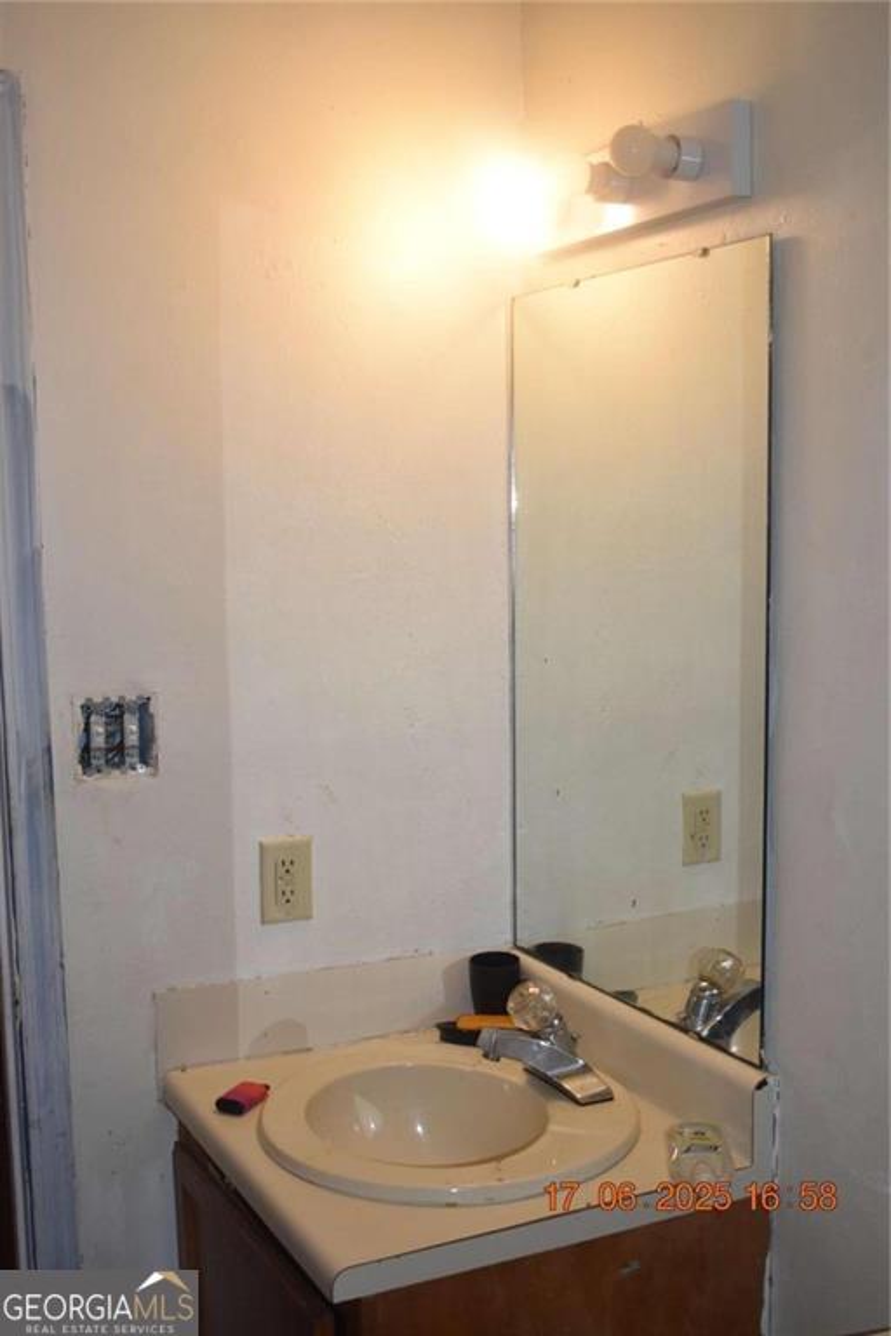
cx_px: 446
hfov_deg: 33.0
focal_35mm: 40
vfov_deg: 47.9
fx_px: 1503
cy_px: 668
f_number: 4
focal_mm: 27
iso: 900
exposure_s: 1/125
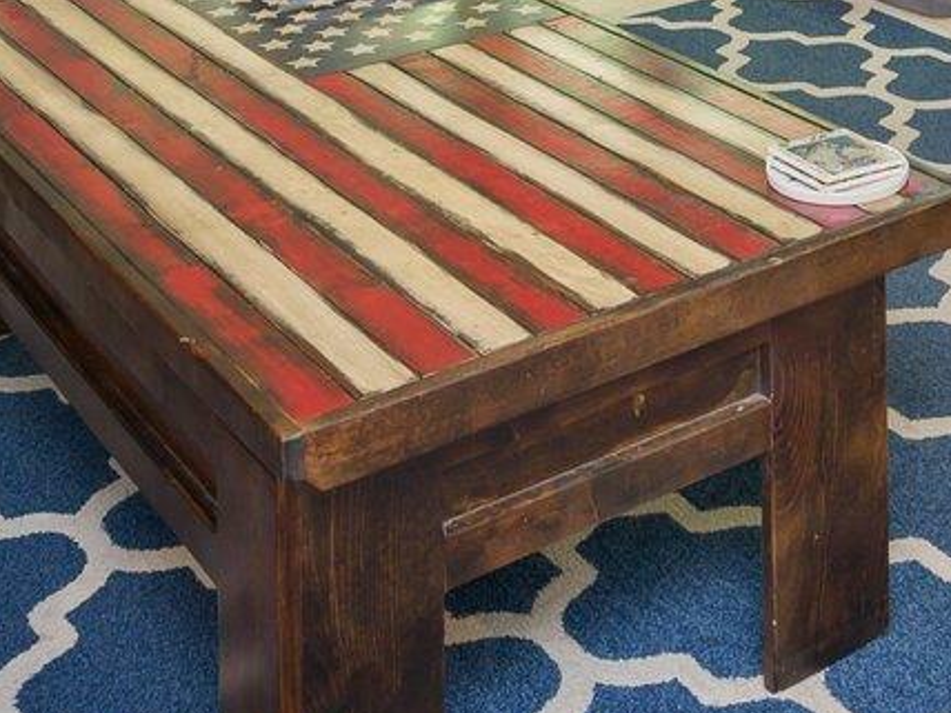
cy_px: -551
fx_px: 1896
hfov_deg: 27.5
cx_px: 780
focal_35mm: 69
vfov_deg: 17.5
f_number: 7.1
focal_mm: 15
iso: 250
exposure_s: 1/25
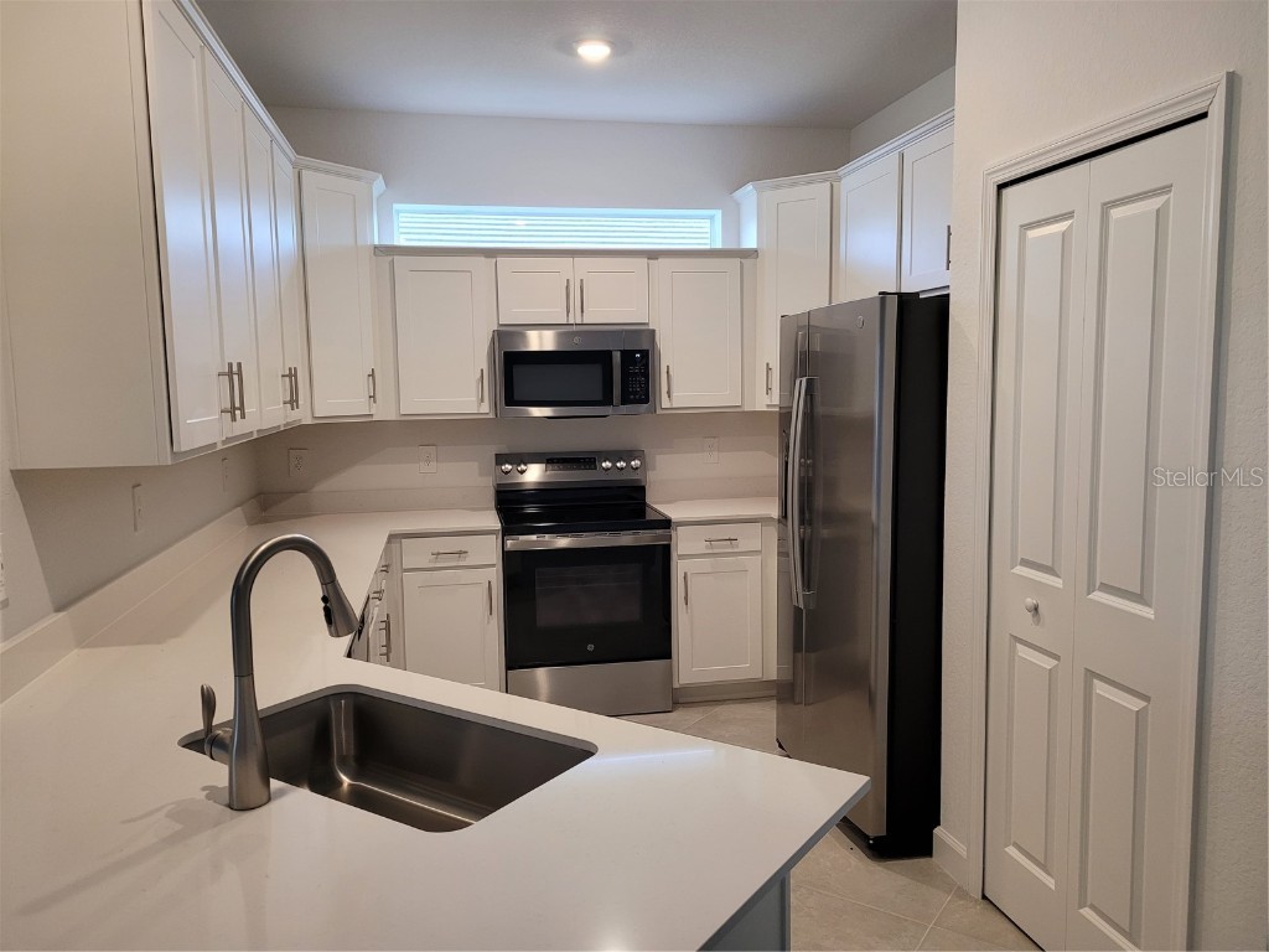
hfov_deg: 67.3
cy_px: 476
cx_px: 634
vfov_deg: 53.1
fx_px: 953
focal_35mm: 26
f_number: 1.8
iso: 250
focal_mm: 5.4
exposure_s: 1/120
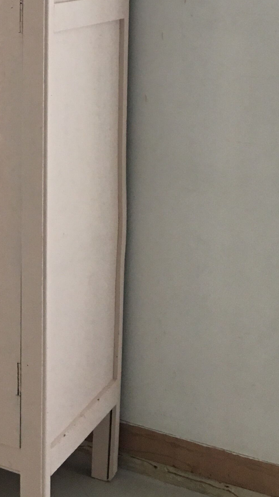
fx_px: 947
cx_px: -45
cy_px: 34
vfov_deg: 28.1
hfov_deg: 16.2
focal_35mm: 72
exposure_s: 1/17
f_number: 2.2
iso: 80
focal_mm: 4.15
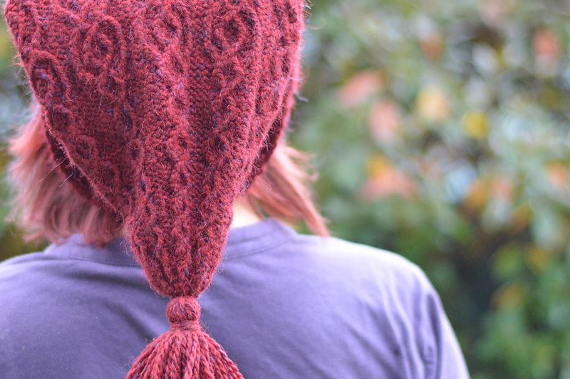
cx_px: 163
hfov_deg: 13.7
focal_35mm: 150
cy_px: 225
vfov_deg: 9.1
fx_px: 2373
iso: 400
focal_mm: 50
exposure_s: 1/400
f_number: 1.8
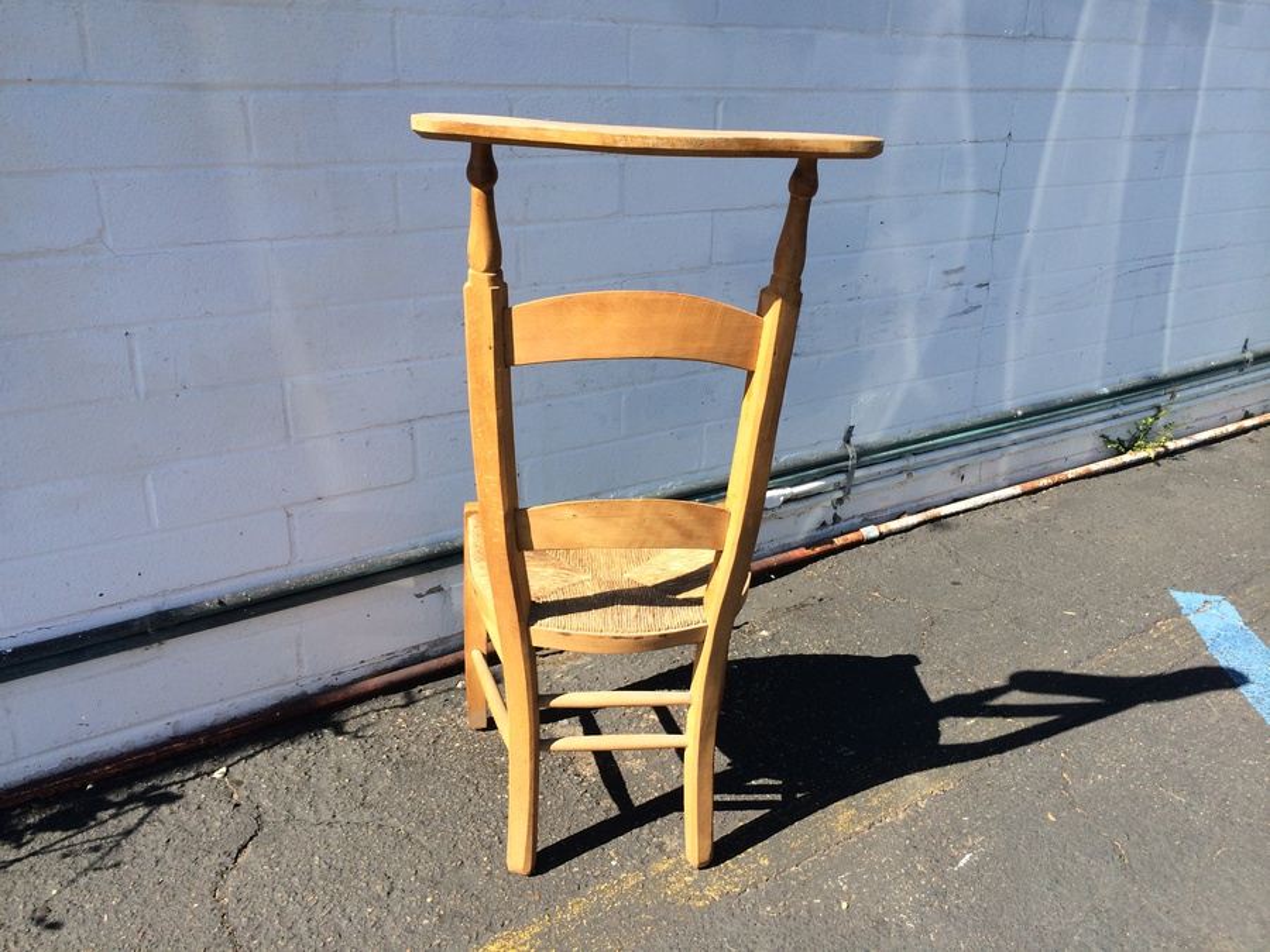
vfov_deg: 46.8
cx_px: 635
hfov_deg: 60.0
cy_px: 476
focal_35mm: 30
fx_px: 1101
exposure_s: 1/1172
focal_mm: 4.12
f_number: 2.2
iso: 32
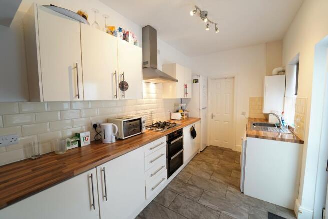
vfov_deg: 81.2
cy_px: 110
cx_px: 164
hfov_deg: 104.2
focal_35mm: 14
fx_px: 128
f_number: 4.5
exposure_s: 1/25
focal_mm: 14
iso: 250
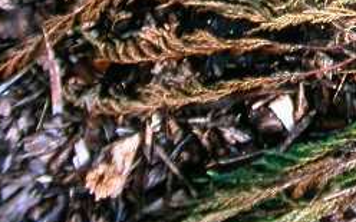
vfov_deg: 4.6
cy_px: -175
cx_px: 505
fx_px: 2755
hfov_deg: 7.3
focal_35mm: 284
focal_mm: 17.3
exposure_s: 1/130
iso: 100
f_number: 3.6
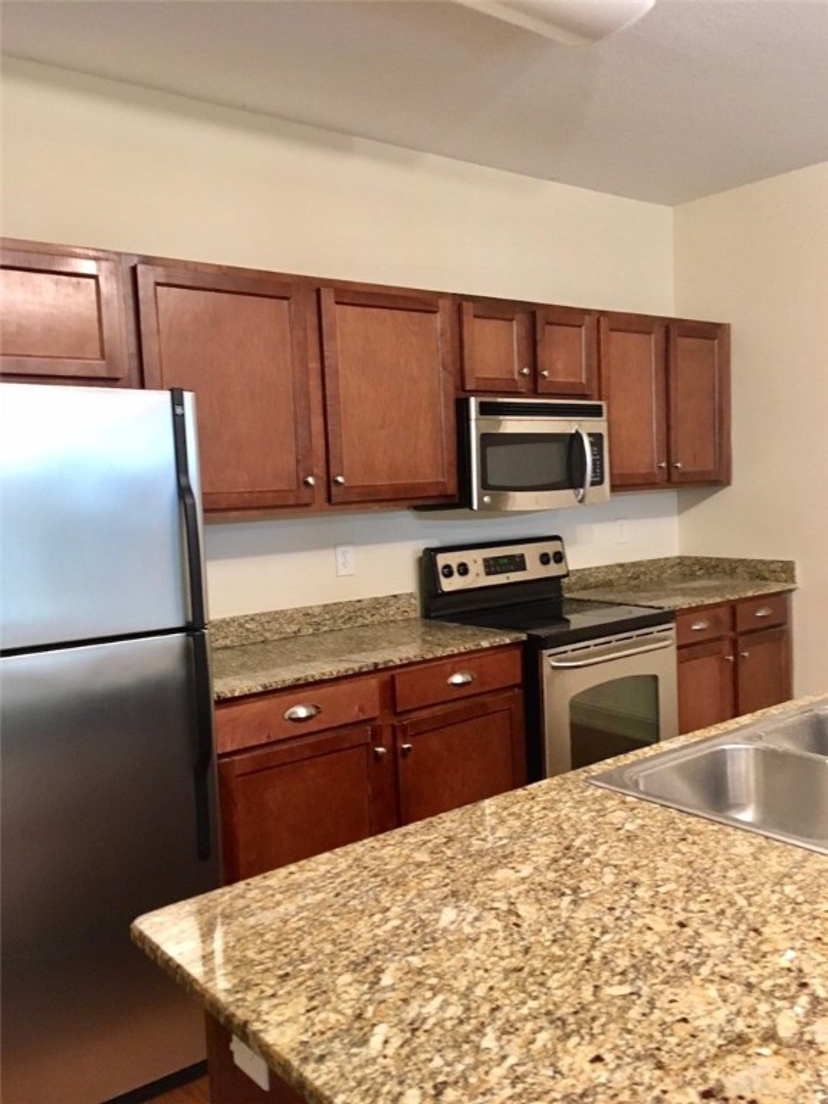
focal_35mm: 29
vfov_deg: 61.7
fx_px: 925
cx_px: 414
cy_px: 552
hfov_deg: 48.2
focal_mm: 4.15
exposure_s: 1/24
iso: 200
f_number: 2.2
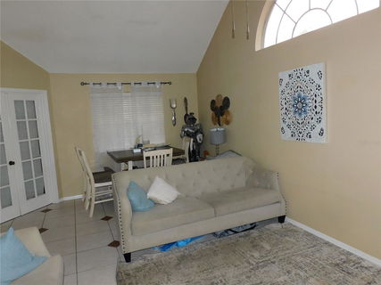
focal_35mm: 24
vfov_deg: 56.8
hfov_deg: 71.6
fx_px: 264
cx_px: 190
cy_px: 142
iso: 200
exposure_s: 1/30
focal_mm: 4.3
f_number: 3.3
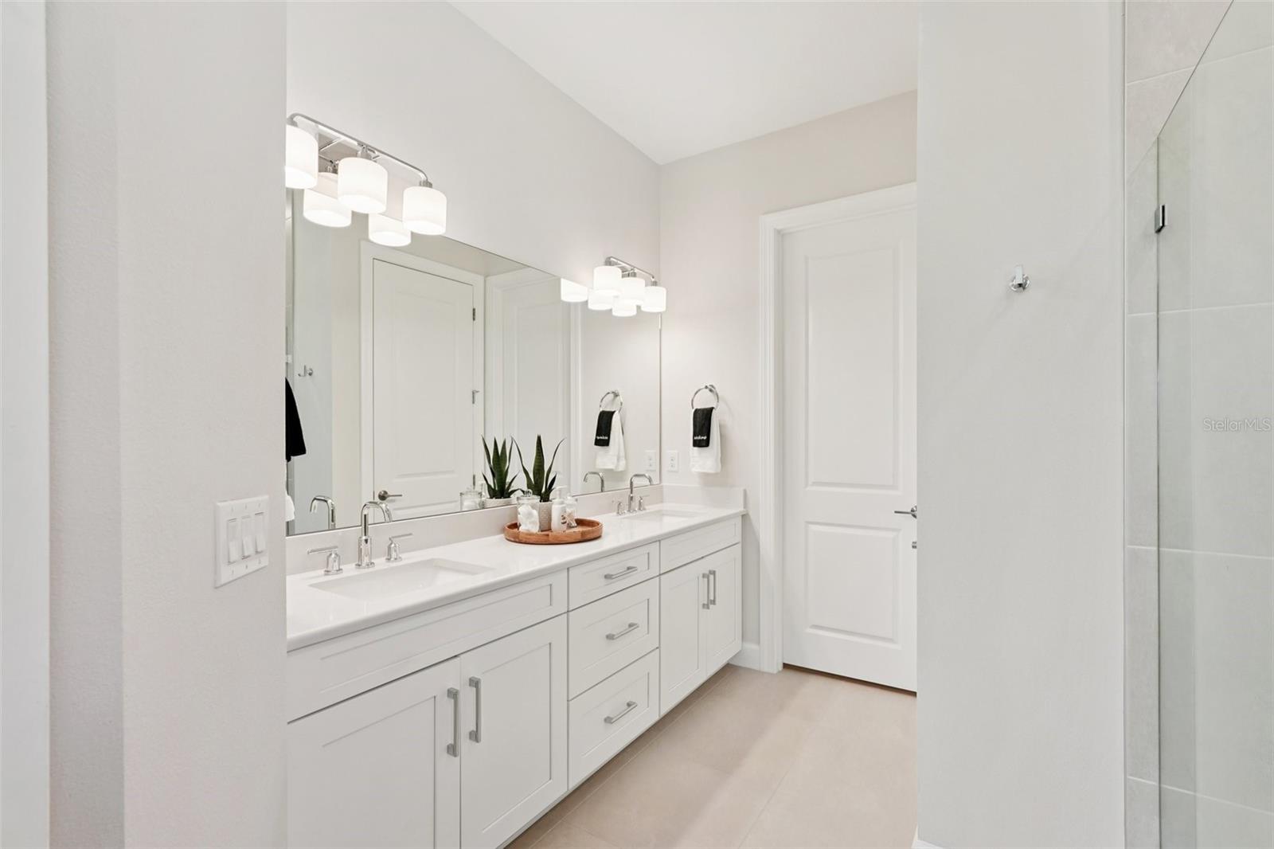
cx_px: 637
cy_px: 424
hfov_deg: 96.7
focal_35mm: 16
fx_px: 566
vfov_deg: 73.7
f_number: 8
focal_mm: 16
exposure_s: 1/50
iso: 400
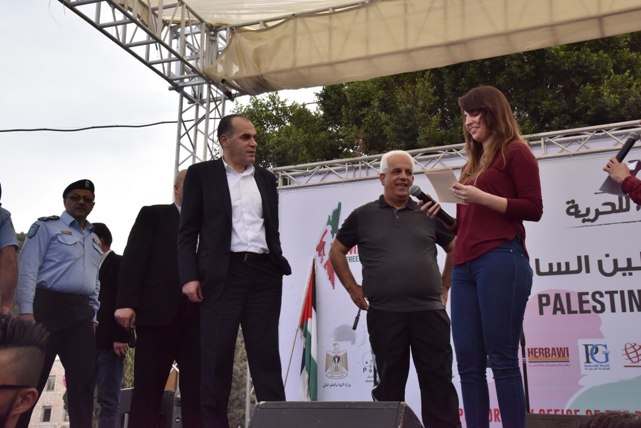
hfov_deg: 42.7
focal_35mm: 46
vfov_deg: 29.3
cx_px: 320
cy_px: 214
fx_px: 819
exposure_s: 1/800
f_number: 14
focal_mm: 46
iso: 2500
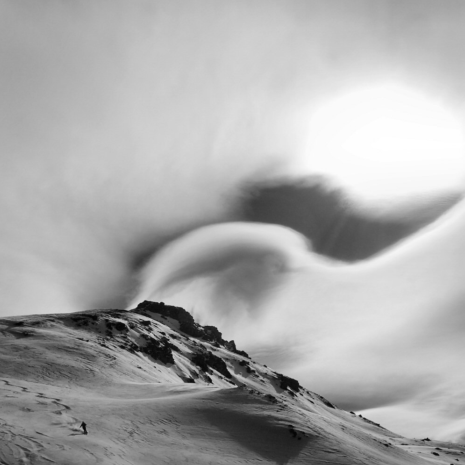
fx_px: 881
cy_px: 233
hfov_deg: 29.5
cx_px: 266
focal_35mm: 58
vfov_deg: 29.6
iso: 100
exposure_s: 1/1000
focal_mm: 8.99
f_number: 13
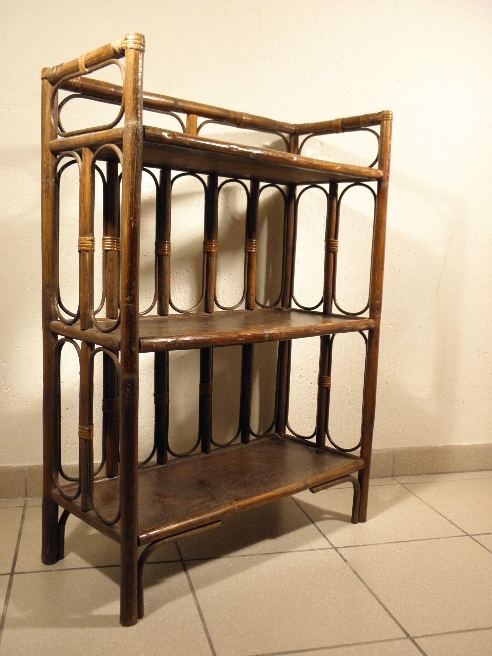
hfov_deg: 42.9
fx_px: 625
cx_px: 246
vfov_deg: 55.4
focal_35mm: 33
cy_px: 328
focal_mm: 5.9
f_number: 3.6
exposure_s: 1/15
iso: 200
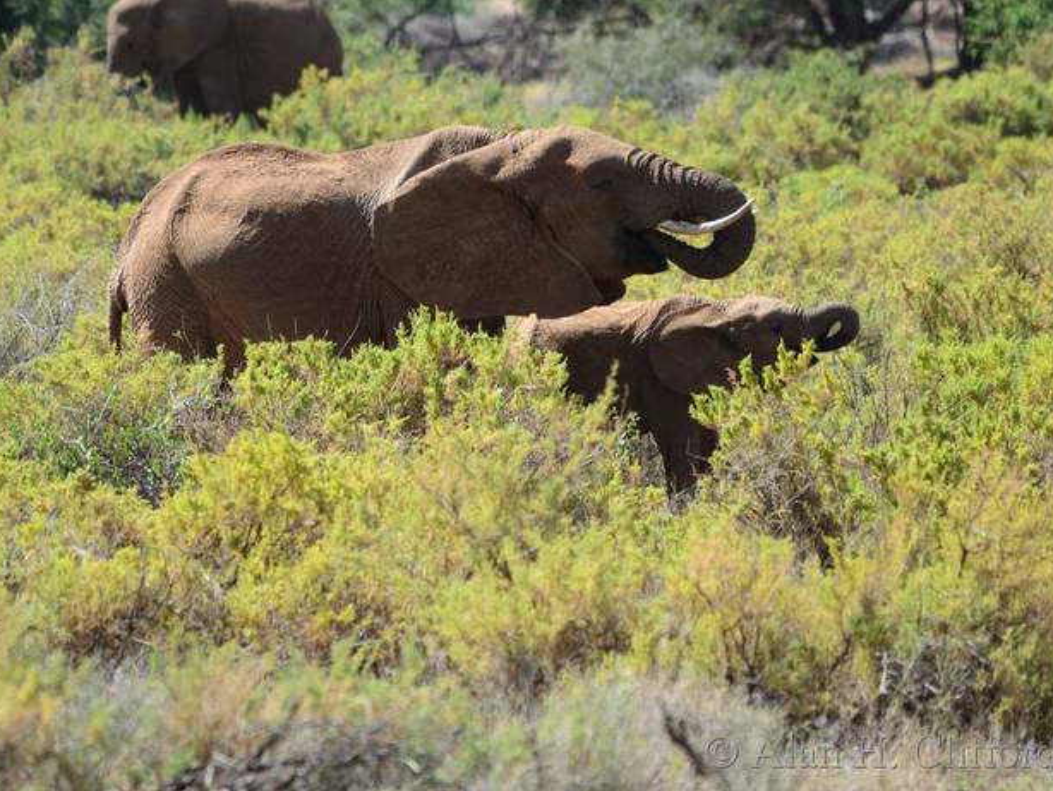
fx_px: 19963
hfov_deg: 3.0
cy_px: 396
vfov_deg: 2.3
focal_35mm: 656
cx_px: 506
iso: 250
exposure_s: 1/640
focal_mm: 400
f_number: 5.6
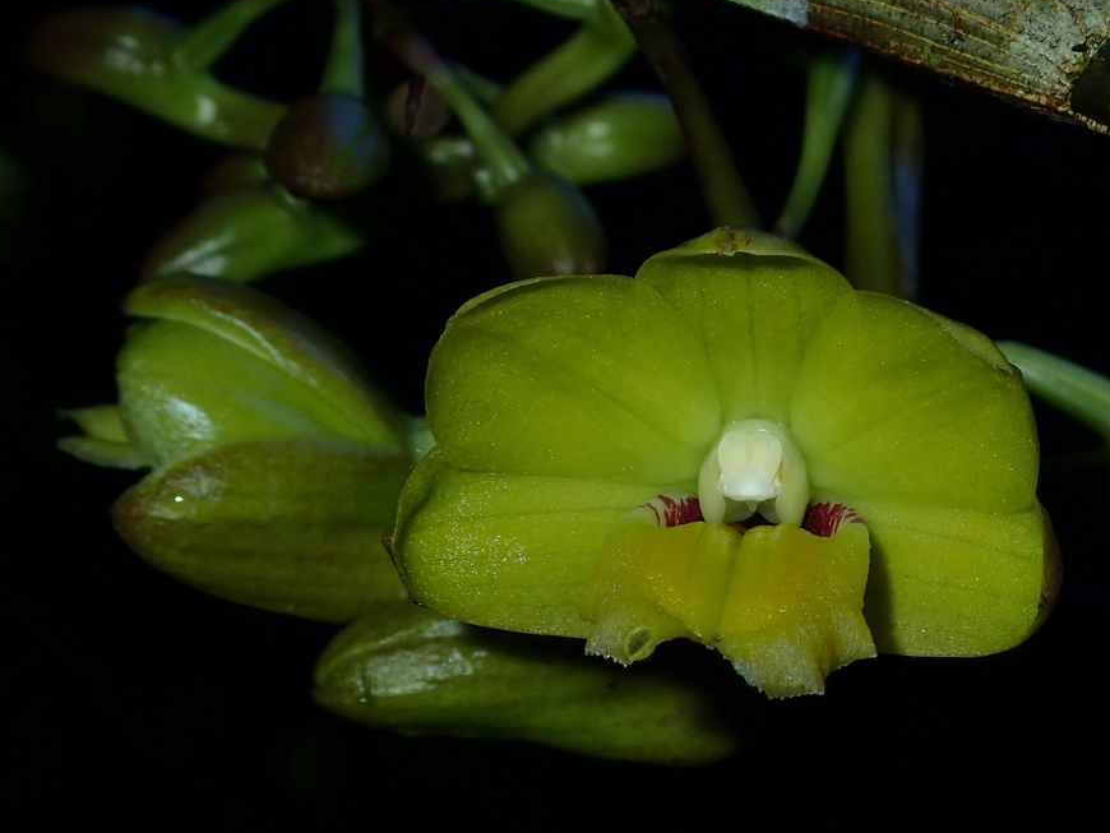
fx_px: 4202
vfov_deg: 11.3
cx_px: 717
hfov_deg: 15.0
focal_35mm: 131
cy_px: 436
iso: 200
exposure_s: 1/200
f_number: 6.3
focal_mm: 18
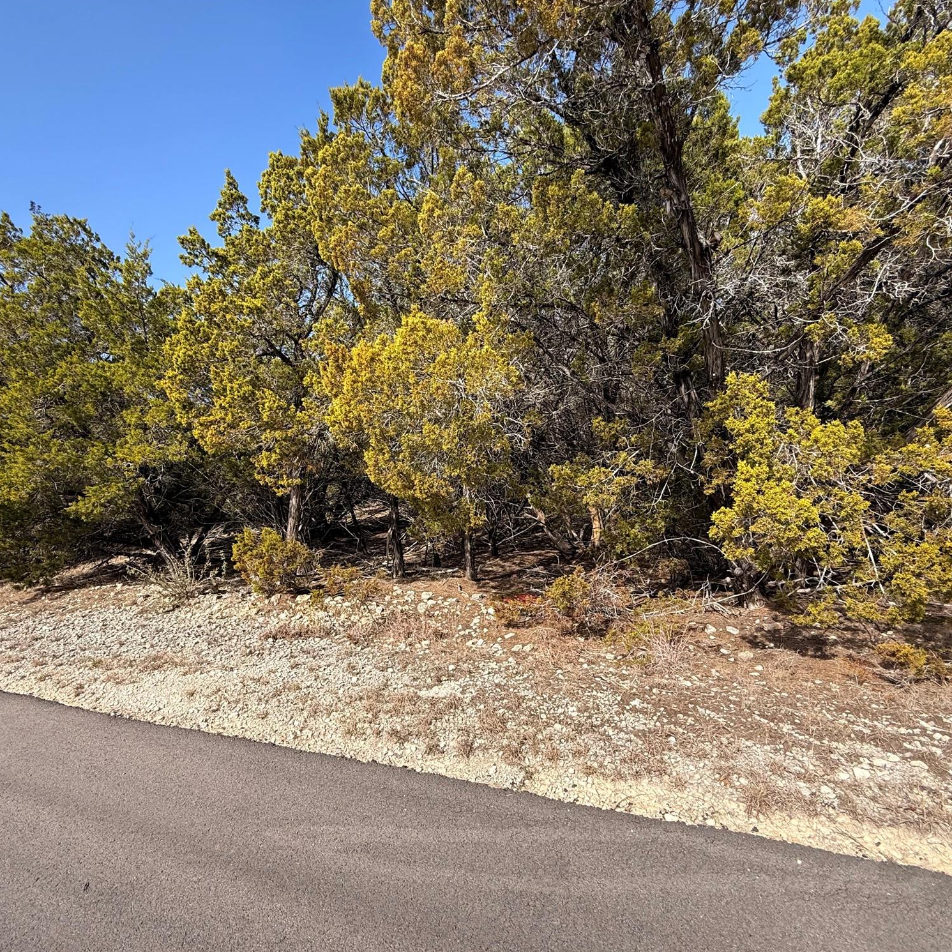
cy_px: 483
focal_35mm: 17
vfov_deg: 84.0
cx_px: 418
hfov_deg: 83.6
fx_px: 529
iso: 50
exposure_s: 1/1001
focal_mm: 2.22
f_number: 2.2
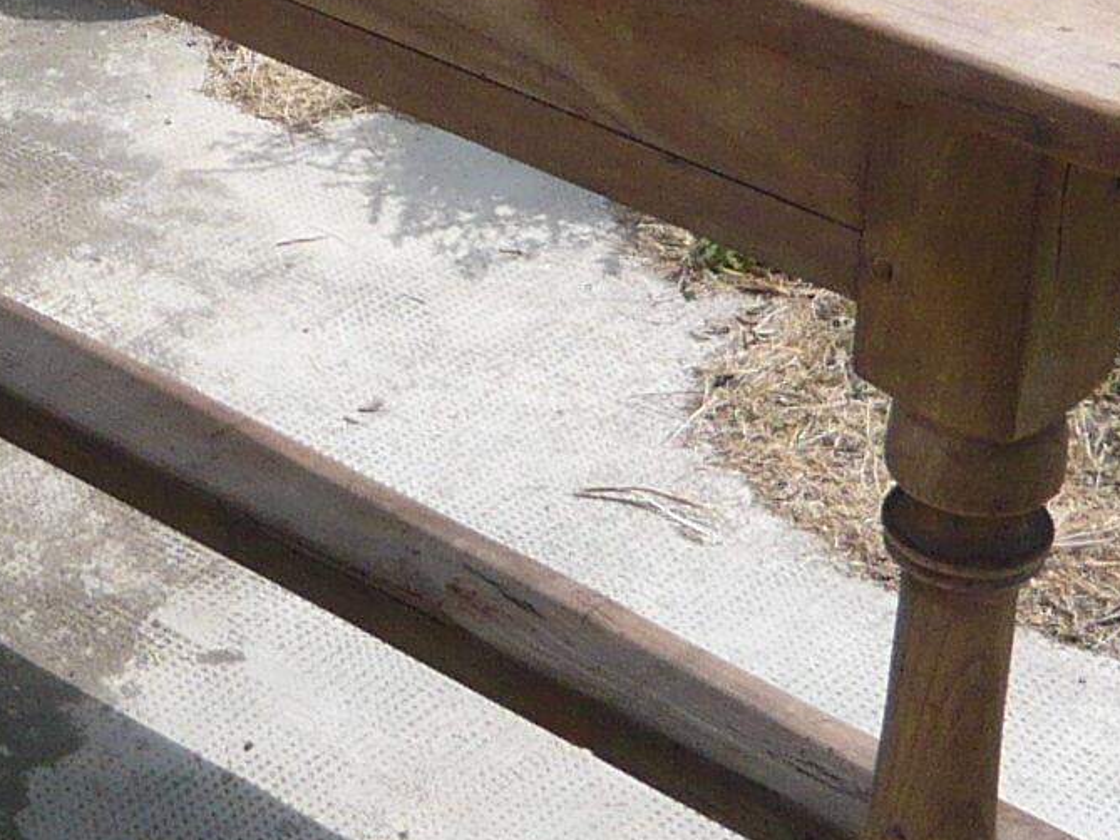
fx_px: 4757
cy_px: -161
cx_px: -39
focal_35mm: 147
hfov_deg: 13.2
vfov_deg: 9.9
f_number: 9
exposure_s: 1/125
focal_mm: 5.2
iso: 100
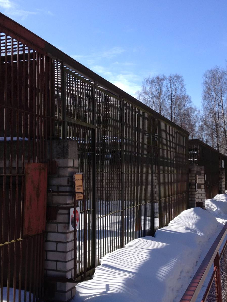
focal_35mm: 47
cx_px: 121
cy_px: 151
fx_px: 411
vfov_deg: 40.4
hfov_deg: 30.9
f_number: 2.4
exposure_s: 1/1453
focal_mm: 4.28
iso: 50
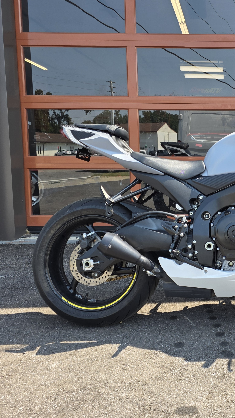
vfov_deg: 54.0
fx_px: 410
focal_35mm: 37
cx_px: 233
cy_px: 194
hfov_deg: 29.9
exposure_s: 1/1311
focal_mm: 6.3
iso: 80
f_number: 1.7
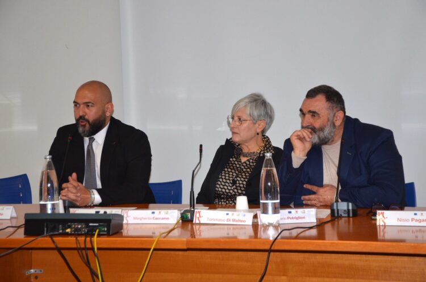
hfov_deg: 22.7
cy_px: 141
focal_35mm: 90
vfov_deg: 15.1
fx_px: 1063
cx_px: 213
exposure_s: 1/125
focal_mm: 60
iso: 800
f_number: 5.6
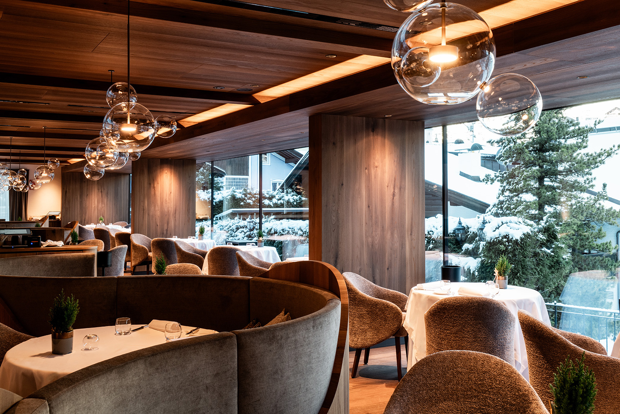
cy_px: 207
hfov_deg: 53.1
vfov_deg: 36.9
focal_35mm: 36
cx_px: 310
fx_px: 620
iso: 400
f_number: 14
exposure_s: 1/2
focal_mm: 36
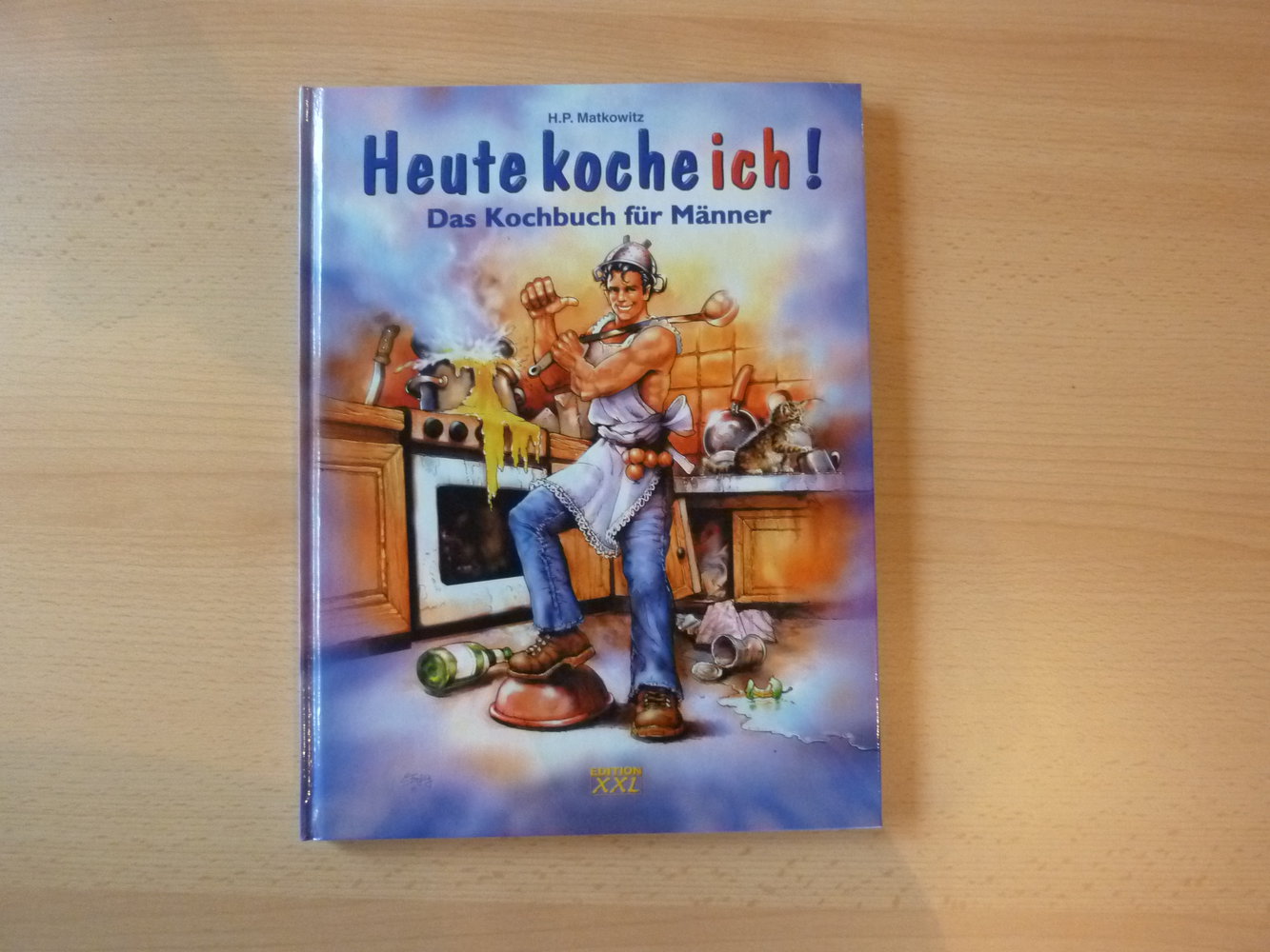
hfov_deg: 69.4
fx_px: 917
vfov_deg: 54.9
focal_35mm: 25
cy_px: 476
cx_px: 635
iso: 500
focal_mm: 4.5
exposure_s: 1/15
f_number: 3.3
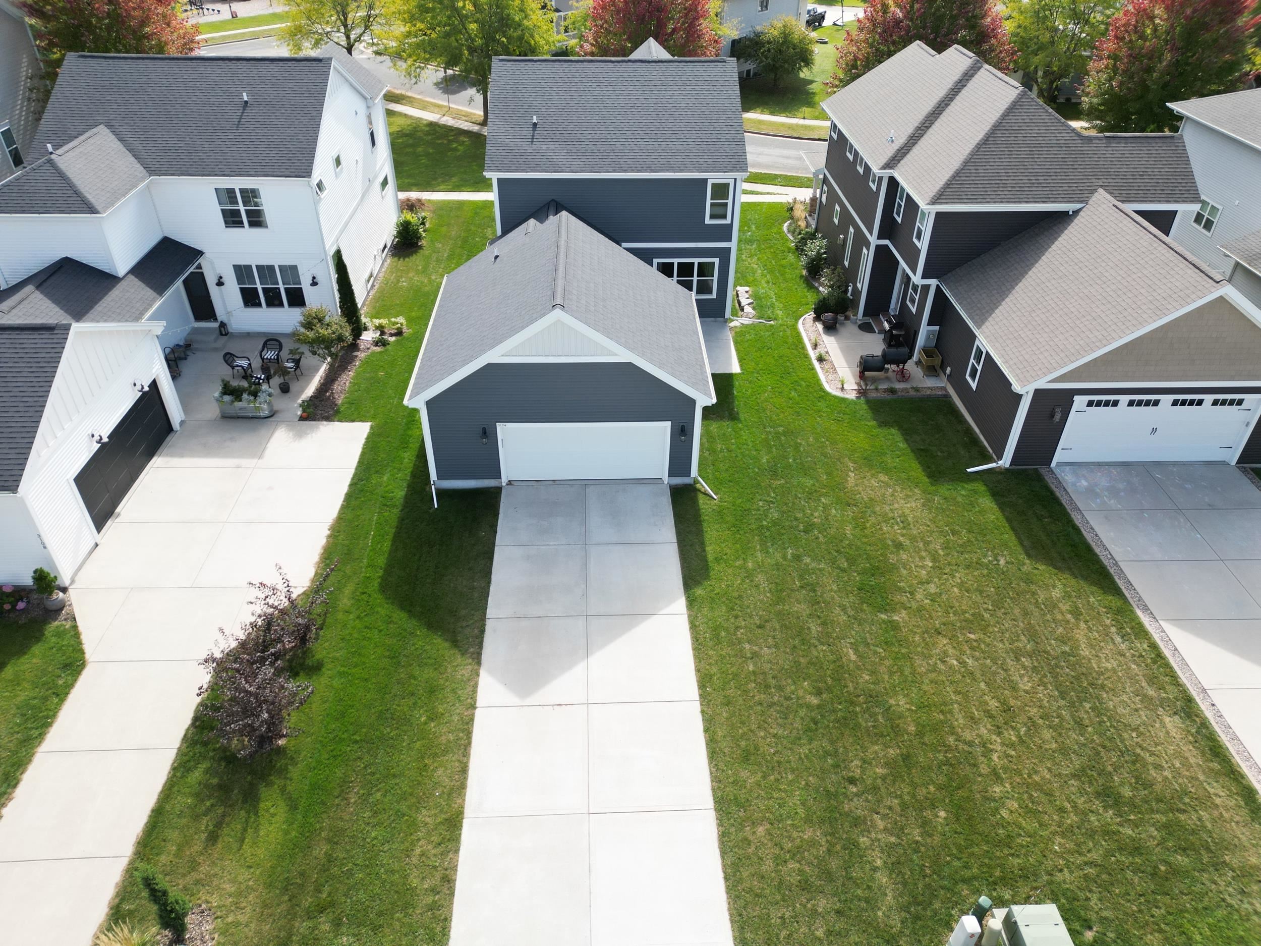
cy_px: 473
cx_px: 630
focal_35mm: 24
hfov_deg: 71.6
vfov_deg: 56.8
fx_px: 874
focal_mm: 6.72
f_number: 1.7
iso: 150
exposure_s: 1/1250
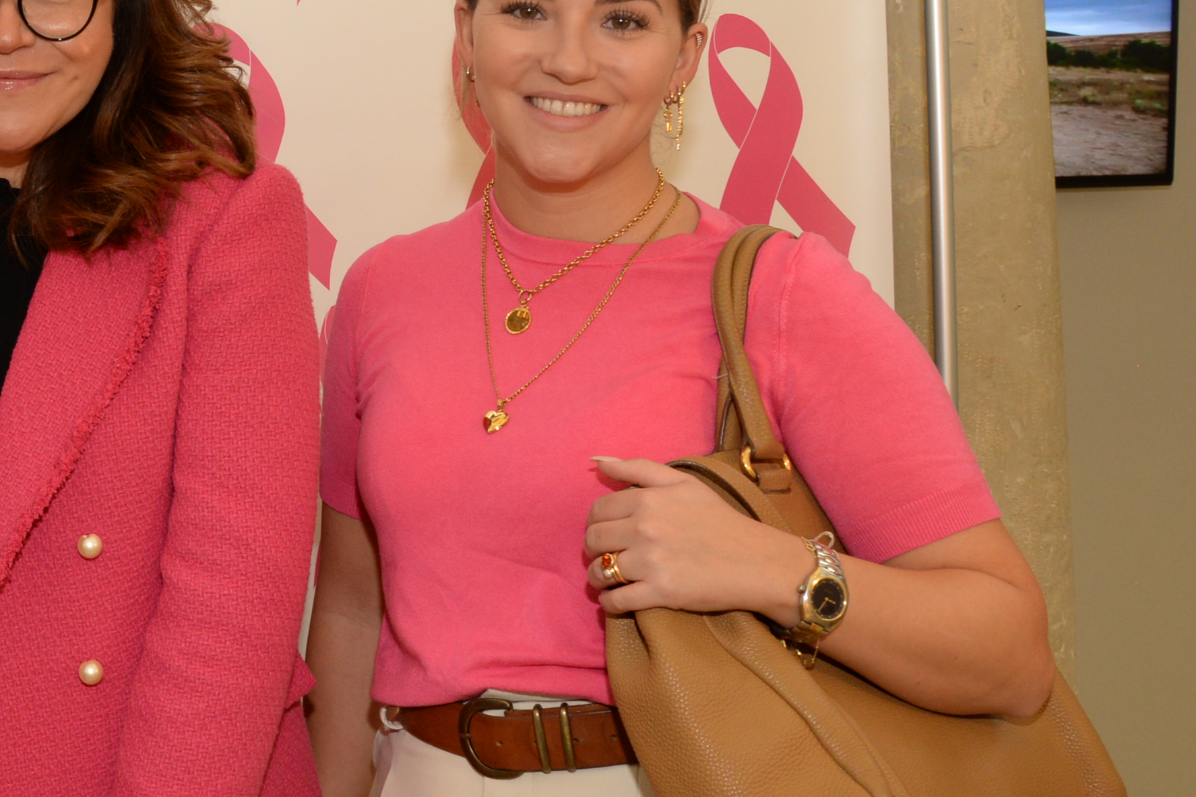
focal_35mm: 61
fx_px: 2026
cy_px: 137
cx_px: -171
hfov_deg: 29.2
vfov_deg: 21.9
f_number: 7.1
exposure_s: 1/60
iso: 800
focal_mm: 24
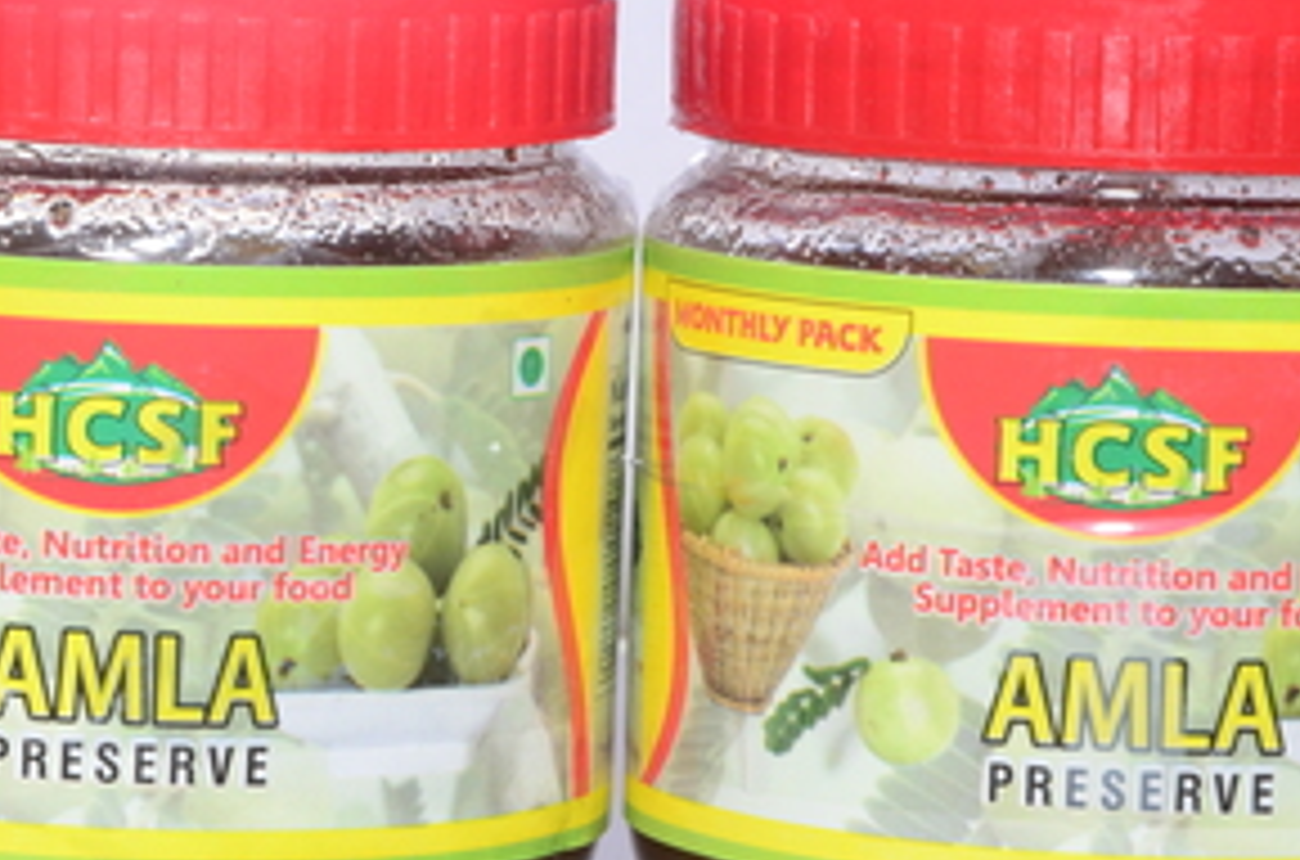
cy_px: 412
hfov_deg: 7.6
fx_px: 9827
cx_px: 562
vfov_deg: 5.0
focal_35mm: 273
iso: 800
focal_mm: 105
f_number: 14
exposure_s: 1/125
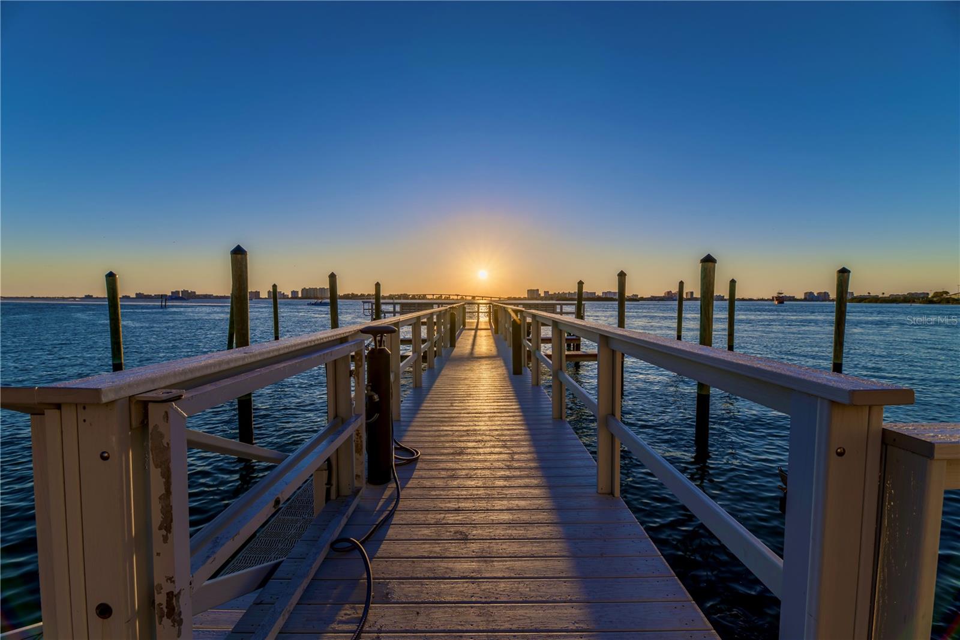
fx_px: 373
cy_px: 320
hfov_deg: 104.3
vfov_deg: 81.2
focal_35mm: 14
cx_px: 480
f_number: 9
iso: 64
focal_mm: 14
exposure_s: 1/1000
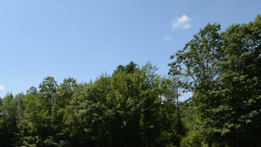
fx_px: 221
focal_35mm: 32
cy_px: 143
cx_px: 46
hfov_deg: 55.9
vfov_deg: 33.8
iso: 100
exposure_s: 1/200
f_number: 9
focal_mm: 10
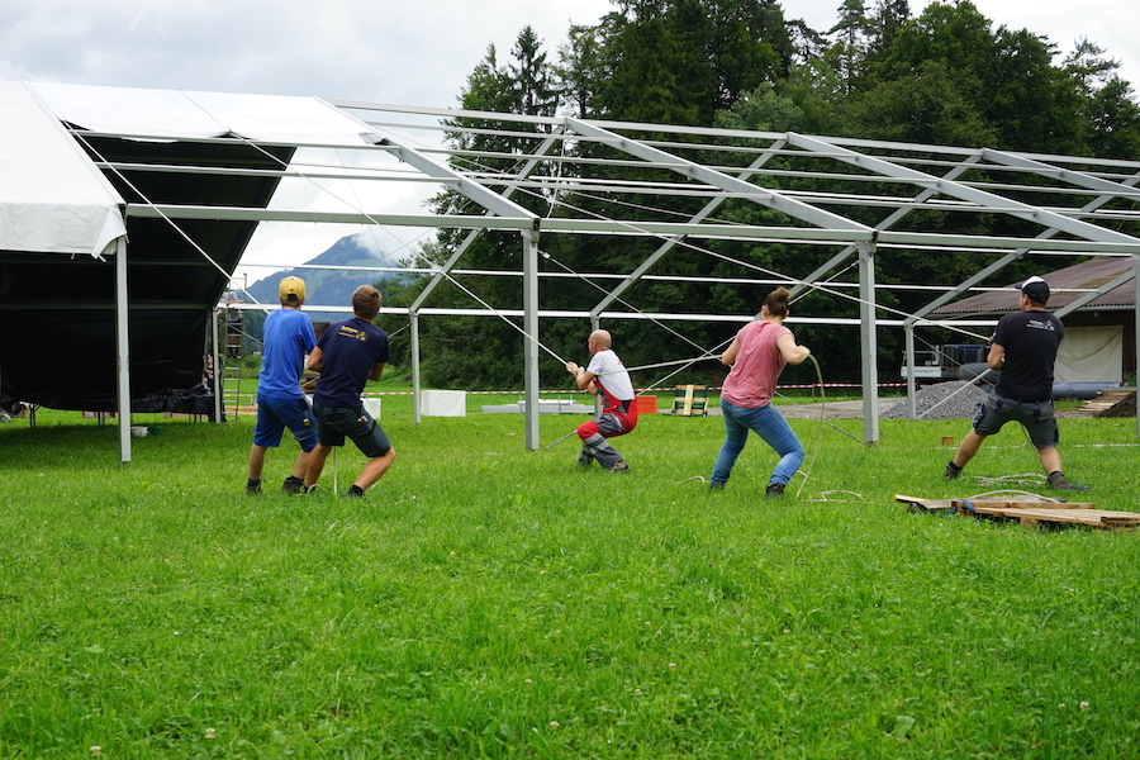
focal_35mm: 49
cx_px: 570
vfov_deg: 27.5
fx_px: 1552
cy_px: 380
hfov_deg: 40.3
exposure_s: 1/80
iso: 100
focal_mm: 49
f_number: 8
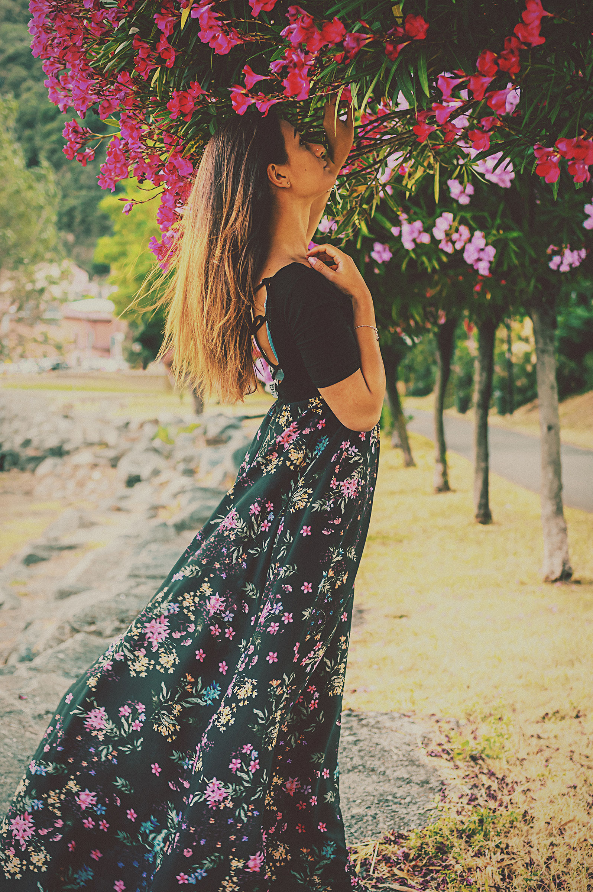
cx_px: 296
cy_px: 446
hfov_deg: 25.9
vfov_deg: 38.2
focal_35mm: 52
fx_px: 1287
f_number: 2.4
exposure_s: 1/160
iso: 100
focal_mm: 35
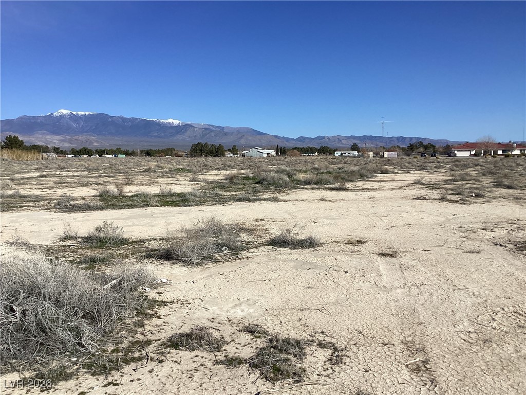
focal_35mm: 31
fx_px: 471
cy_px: 198
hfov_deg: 58.4
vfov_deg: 45.4
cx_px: 263
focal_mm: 3.3
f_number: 2.4
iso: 25
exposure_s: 1/2915
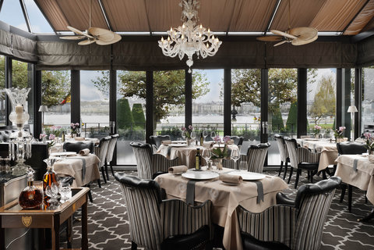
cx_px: 187
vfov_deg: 41.1
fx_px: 332
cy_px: 125
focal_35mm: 32
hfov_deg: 58.7
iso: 250
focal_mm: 32
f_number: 16
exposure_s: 1/10
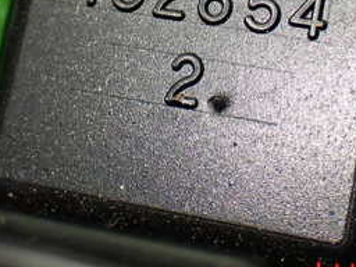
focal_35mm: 117
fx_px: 1203
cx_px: 213
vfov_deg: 12.5
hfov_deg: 16.8
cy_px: -19
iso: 640
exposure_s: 1/200
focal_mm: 9.01
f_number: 3.2
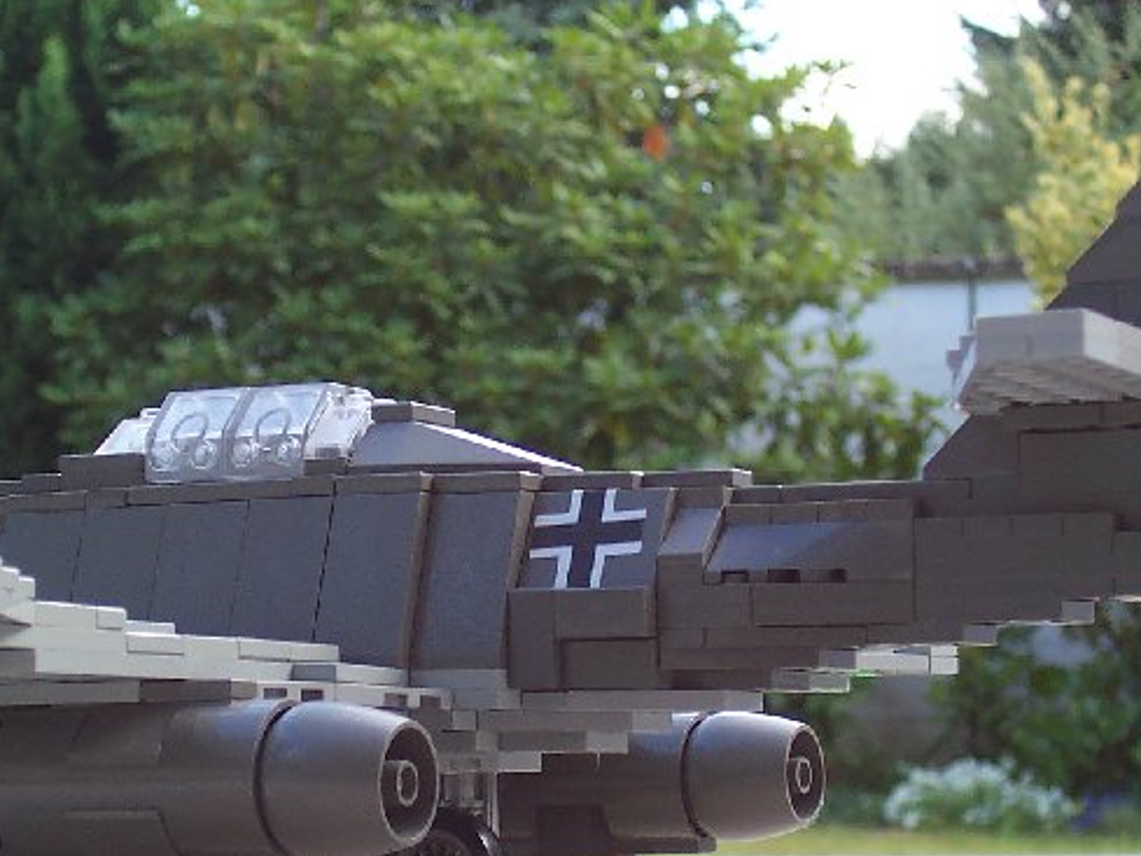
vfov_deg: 12.5
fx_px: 3890
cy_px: 613
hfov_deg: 16.7
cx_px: 435
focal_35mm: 118
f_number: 4
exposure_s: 1/60
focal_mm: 10.8
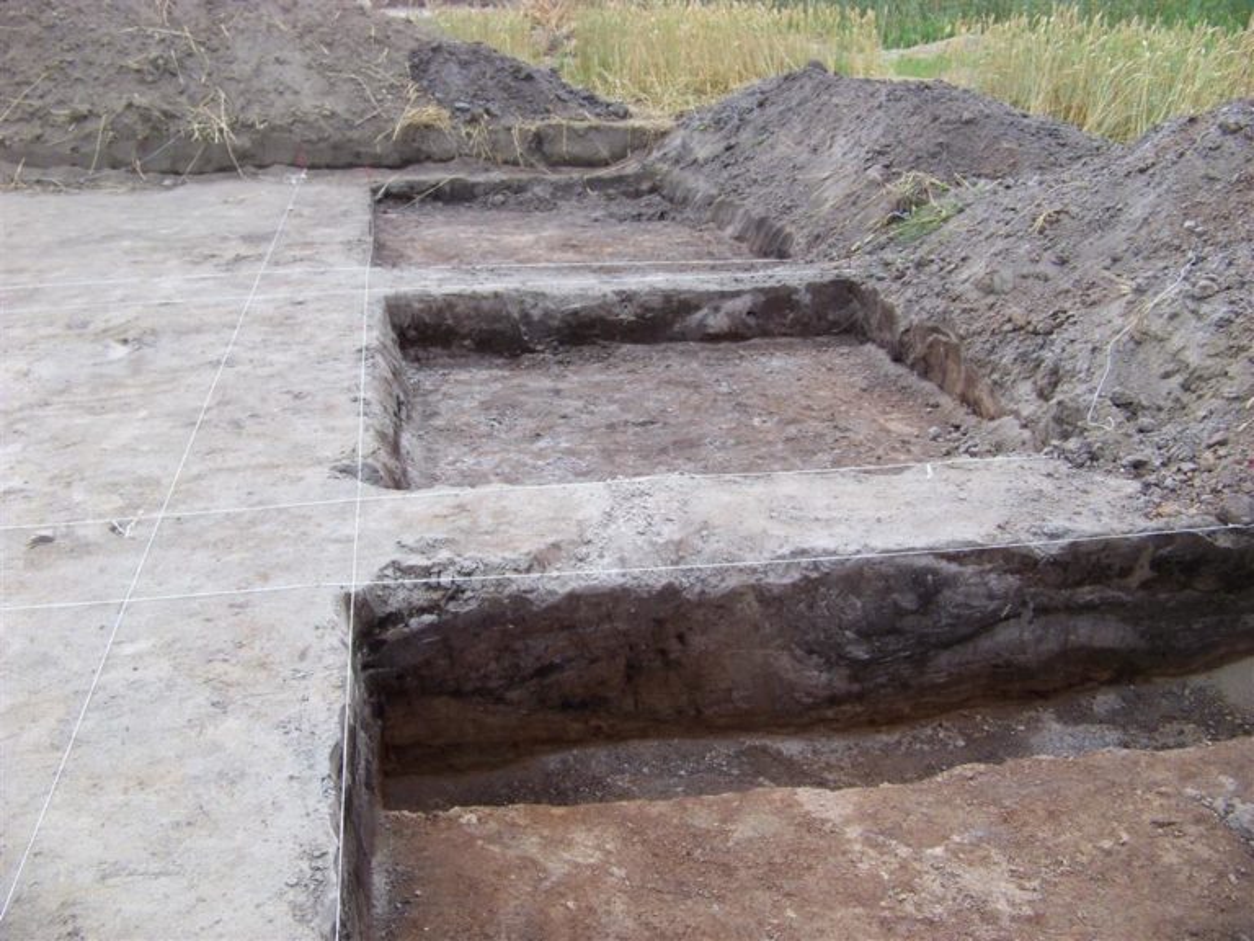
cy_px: 470
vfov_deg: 39.7
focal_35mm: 36
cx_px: 627
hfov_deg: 51.4
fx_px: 1304
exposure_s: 1/400
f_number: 2.8
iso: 64
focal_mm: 5.85
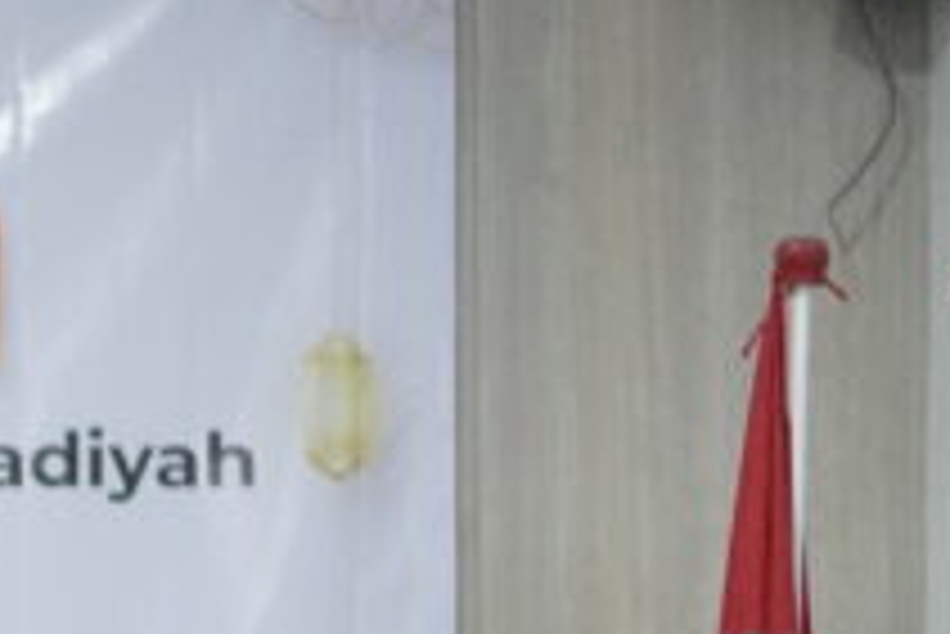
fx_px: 6718
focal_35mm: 254
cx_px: -973
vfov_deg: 5.3
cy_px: 1374
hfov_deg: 7.7
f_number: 1.8
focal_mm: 35
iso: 4000
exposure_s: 1/640
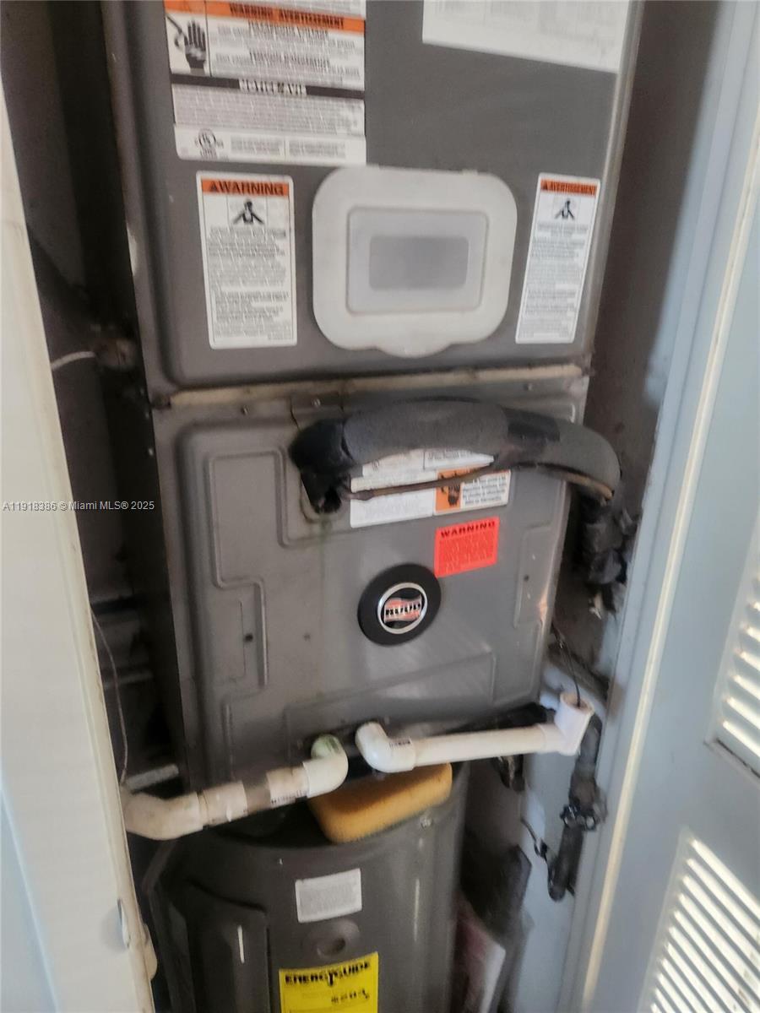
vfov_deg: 73.9
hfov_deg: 58.9
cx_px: 380
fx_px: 673
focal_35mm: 23
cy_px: 506
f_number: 1.8
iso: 500
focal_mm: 5.4
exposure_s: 1/40
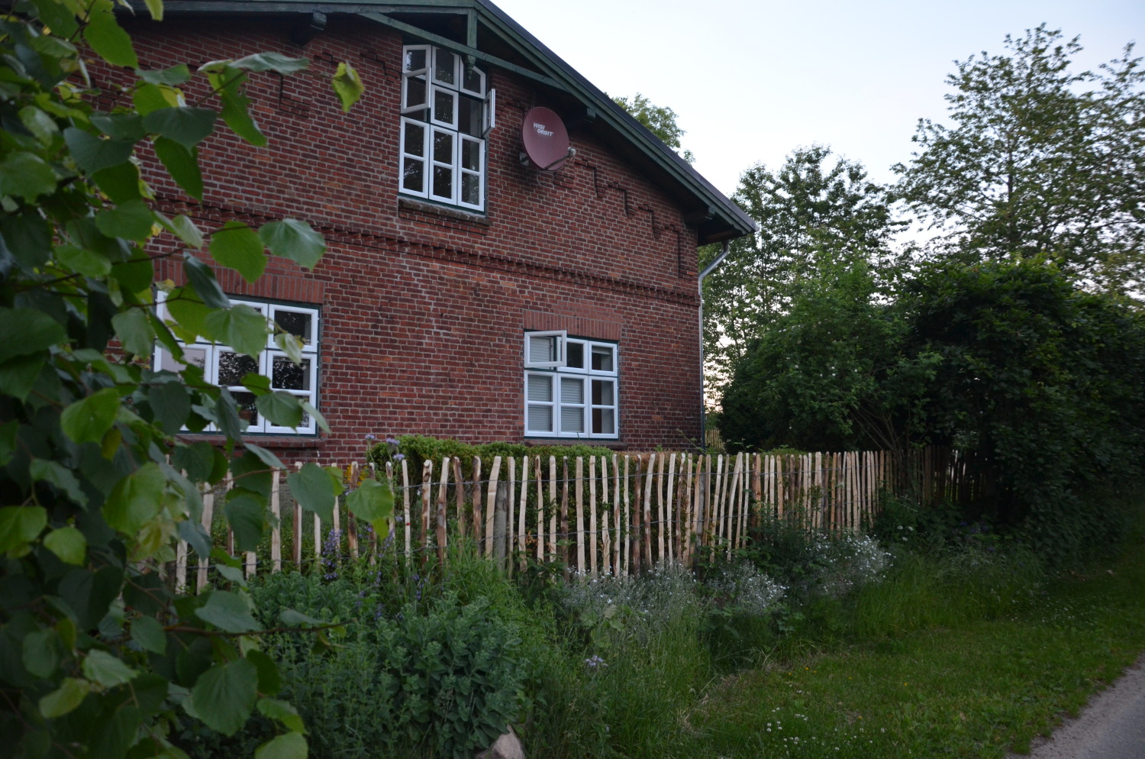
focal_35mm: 27
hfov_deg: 67.5
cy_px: 380
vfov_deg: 47.8
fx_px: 857
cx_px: 572
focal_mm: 18
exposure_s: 1/40
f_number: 3.5
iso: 800
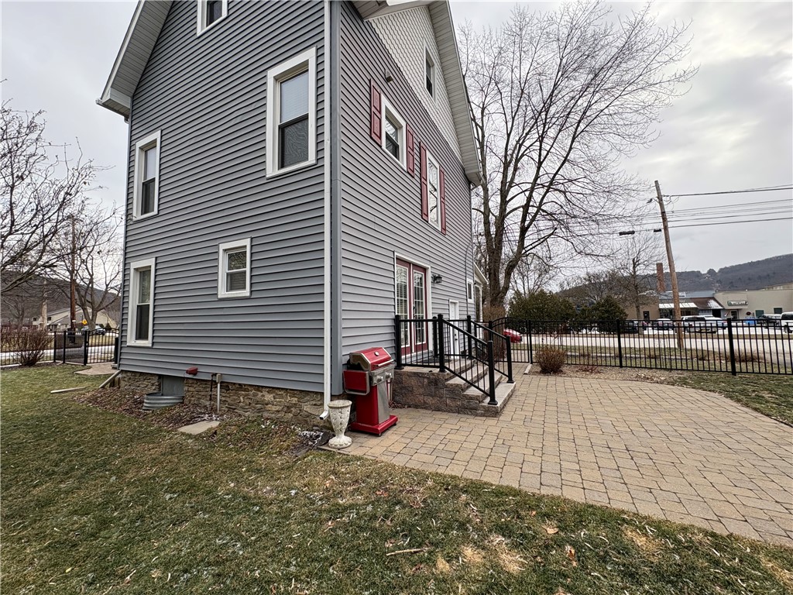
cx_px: 396
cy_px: 298
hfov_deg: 102.1
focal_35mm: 14
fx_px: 321
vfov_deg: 85.7
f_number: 2.2
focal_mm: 2.22
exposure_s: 1/409
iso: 50
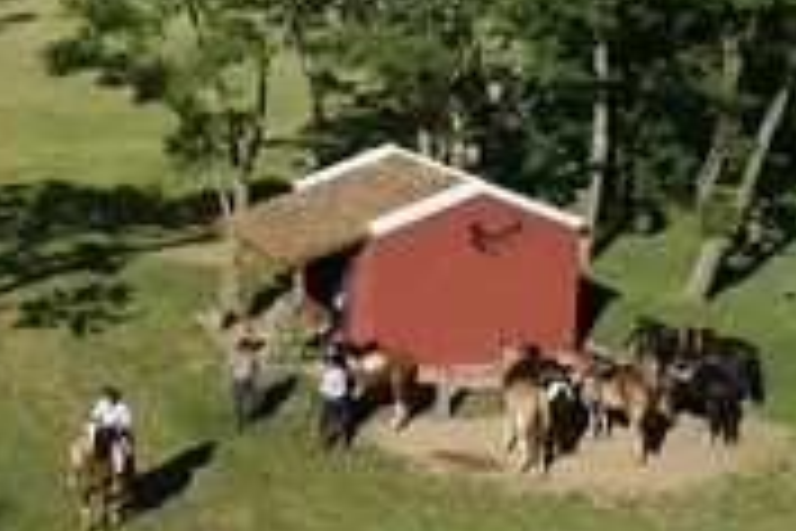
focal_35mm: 76
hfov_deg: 25.1
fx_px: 1680
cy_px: 94
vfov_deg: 17.8
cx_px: -45
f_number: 10
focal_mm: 32
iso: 200
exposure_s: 1/320
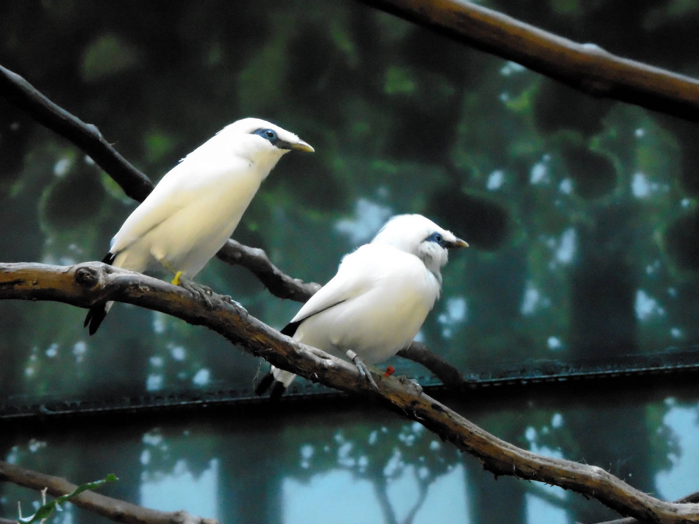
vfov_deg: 10.7
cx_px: 350
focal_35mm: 139
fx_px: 2807
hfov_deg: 14.2
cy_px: 262
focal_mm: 24.8
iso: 800
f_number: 6.2
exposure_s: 1/30
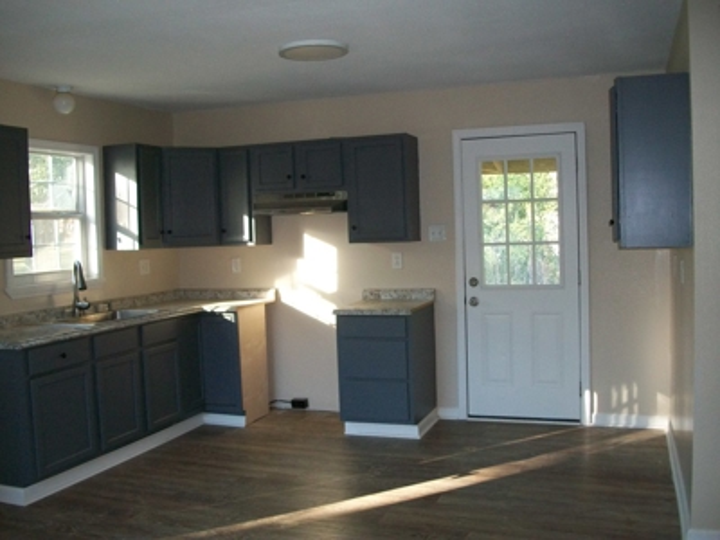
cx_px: 360
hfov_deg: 56.8
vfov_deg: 44.2
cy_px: 270
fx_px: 666
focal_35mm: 32
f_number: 2.9
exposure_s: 1/40
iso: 160
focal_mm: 5.7
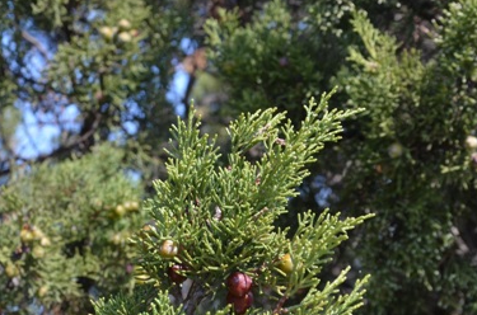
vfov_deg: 12.1
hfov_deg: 18.3
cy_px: 292
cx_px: 178
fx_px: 1481
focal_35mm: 112
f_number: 8
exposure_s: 1/80
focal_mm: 35
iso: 100
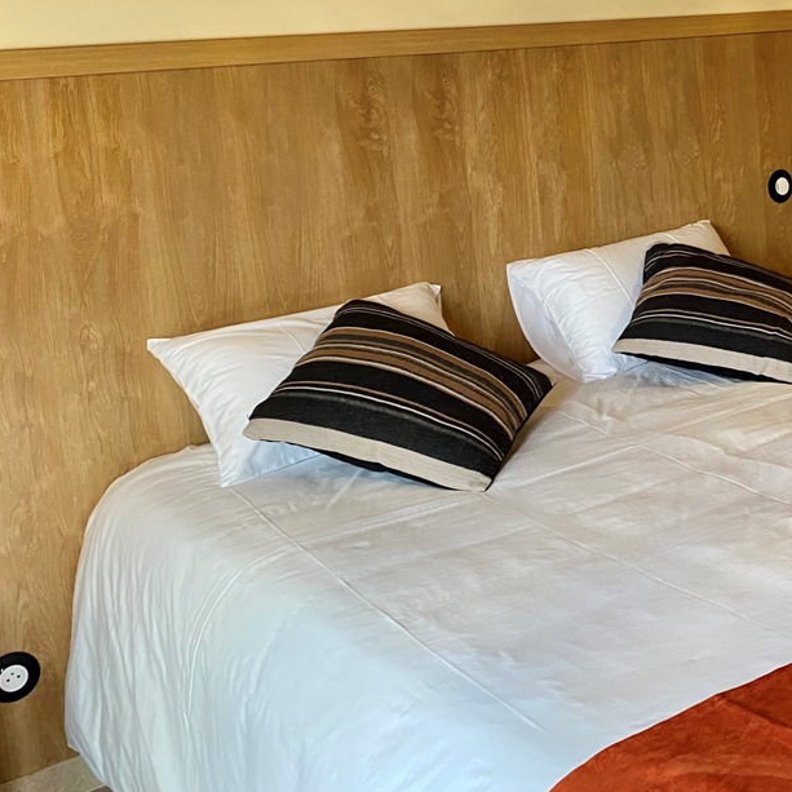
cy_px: 231
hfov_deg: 32.6
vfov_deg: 33.6
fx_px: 1294
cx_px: 682
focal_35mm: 50
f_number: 1.8
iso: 200
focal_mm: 4.25
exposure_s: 1/50
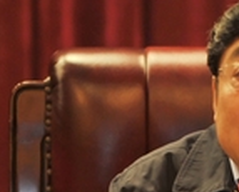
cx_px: 269
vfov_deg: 2.4
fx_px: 4636
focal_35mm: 654
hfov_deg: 3.0
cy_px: 164
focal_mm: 200
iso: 400
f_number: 2.8
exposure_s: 1/60
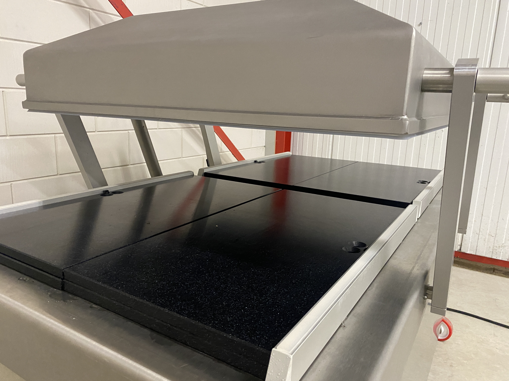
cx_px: 254
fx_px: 382
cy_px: 190
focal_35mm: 26
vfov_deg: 53.1
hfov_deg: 67.3
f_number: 1.8
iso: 400
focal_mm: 4.25
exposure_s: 1/33
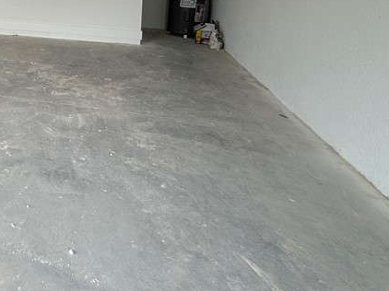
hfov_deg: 41.8
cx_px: -47
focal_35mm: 34
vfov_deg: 37.0
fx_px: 382
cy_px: -6
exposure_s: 1/164
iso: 50
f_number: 2.2
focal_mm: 2.22
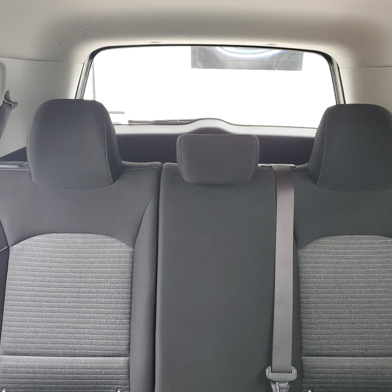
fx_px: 397
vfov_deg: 52.5
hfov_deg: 52.5
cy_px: 195
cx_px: 207
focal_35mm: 31
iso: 88
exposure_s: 1/60.2
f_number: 1.5
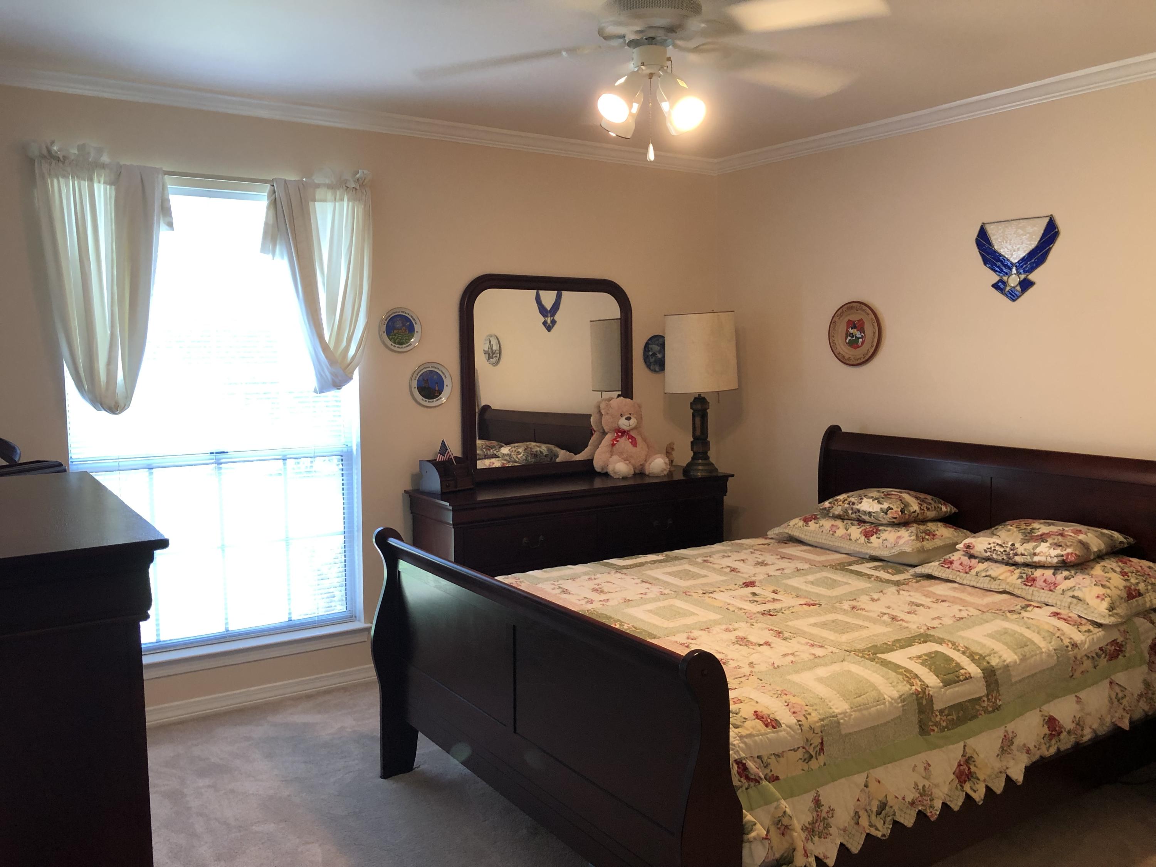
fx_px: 935
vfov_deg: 49.7
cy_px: 434
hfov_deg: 63.4
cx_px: 578
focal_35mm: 28
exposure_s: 1/24
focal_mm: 4
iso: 40
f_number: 1.8
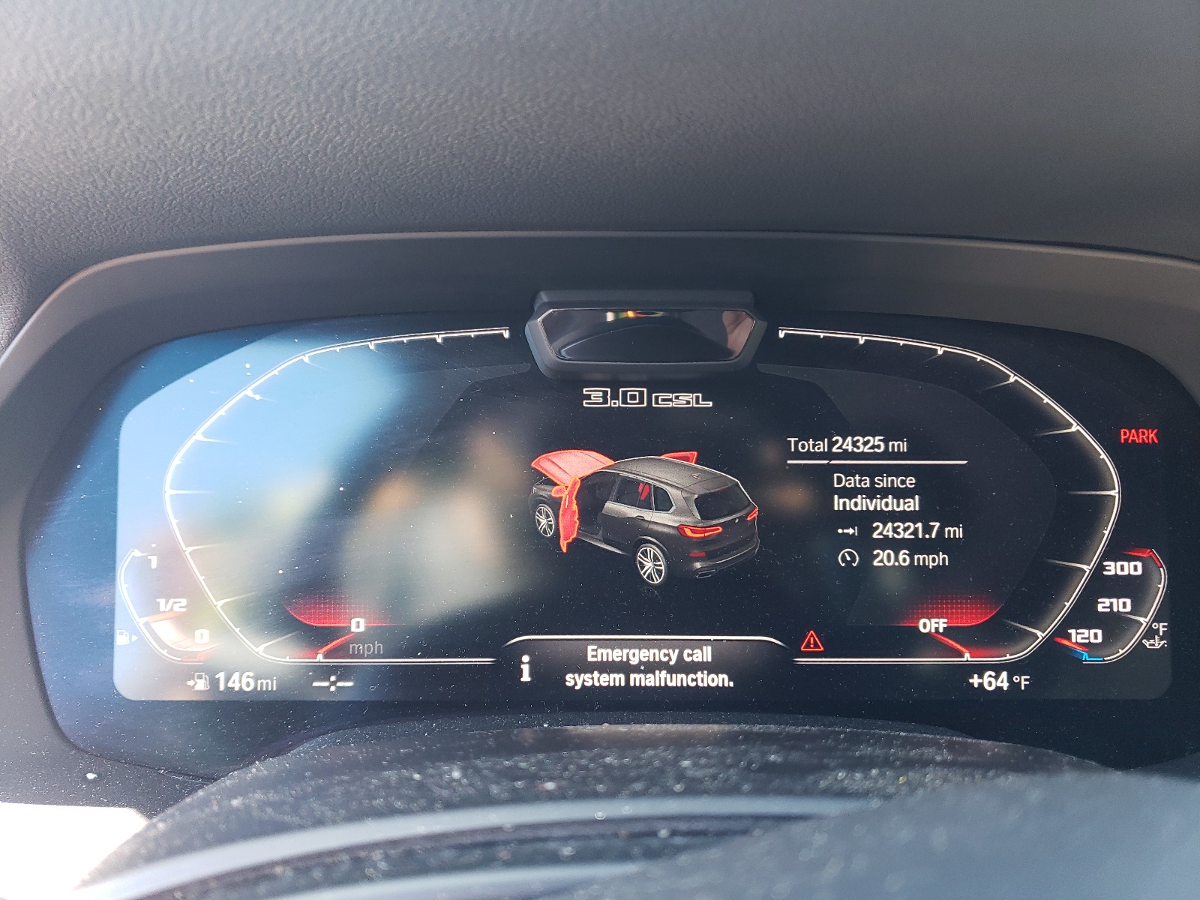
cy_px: 450
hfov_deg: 67.3
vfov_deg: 53.1
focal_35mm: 26
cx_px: 600
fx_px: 901
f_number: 1.5
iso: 93
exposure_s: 1/50
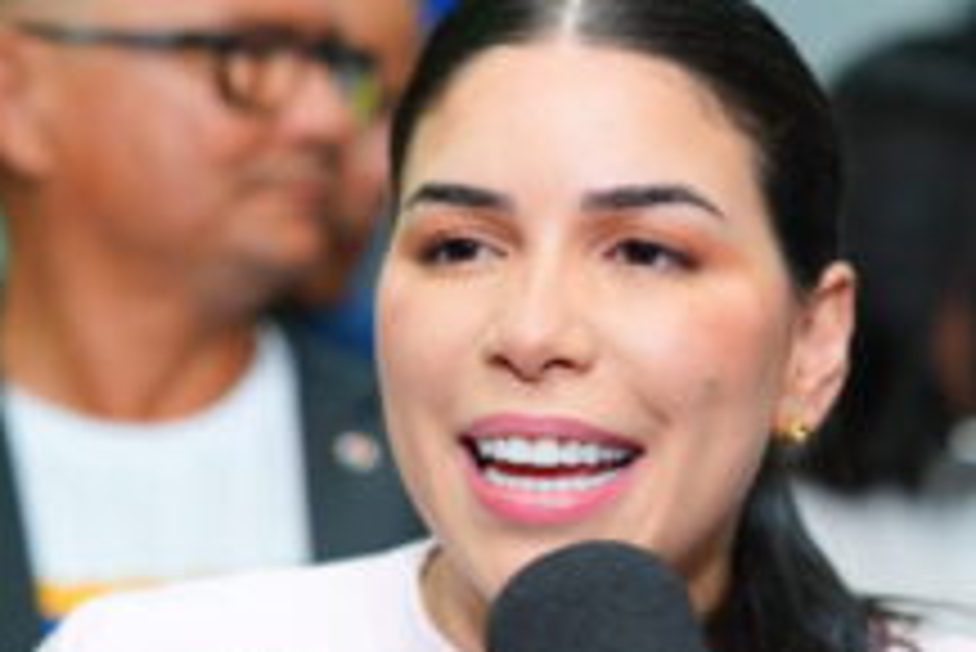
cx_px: 580
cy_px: 384
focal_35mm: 157
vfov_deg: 8.8
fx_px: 4259
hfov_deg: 13.1
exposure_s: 1/125
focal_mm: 85
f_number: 2.5
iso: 1000
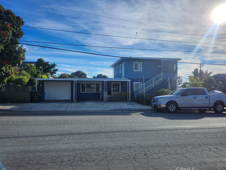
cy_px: 84
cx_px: 113
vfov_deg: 56.8
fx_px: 157
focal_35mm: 24
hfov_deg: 71.6
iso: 25
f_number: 1.8
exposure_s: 1/3109
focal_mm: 5.54
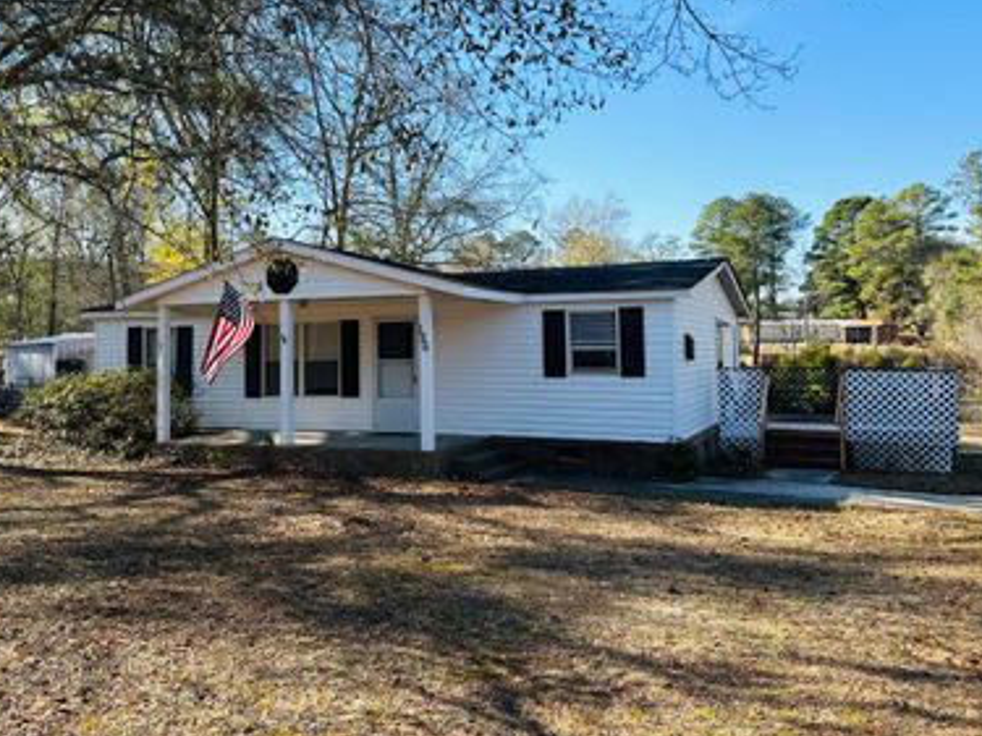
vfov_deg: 44.0
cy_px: 313
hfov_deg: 56.5
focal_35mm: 32
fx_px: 907
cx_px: 406
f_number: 1.78
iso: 80
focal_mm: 6.86
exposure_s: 1/1692
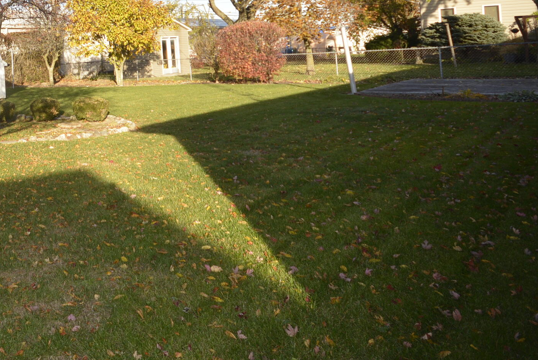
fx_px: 479
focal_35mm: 32
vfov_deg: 38.4
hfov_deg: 47.5
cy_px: 36
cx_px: -13
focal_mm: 10
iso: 100
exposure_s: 1/160
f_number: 6.3
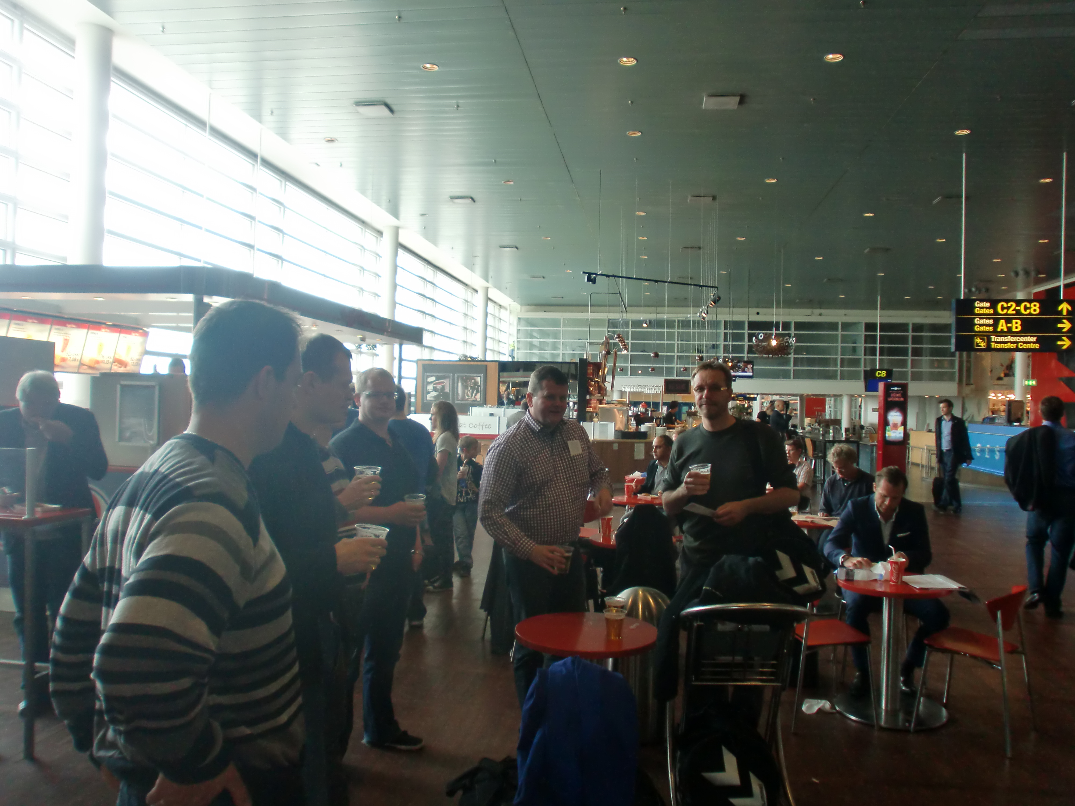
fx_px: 807
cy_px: 403
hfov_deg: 67.3
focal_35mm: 26
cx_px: 538
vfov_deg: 53.1
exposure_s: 1/60
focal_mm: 4.65
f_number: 2.6
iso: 125
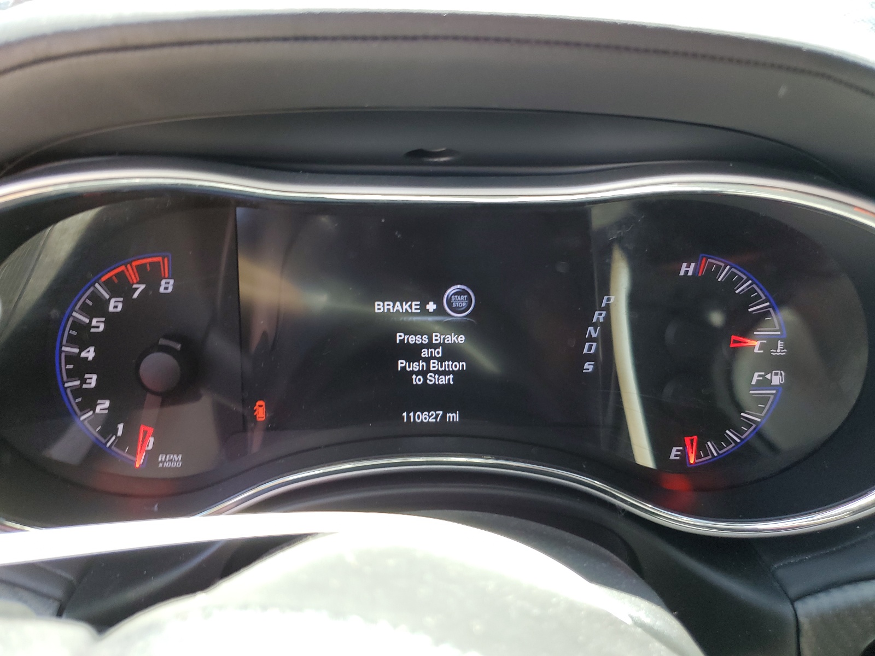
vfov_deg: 53.1
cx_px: 438
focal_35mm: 26
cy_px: 328
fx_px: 657
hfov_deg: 67.3
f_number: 1.5
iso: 65
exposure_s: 1/60.2
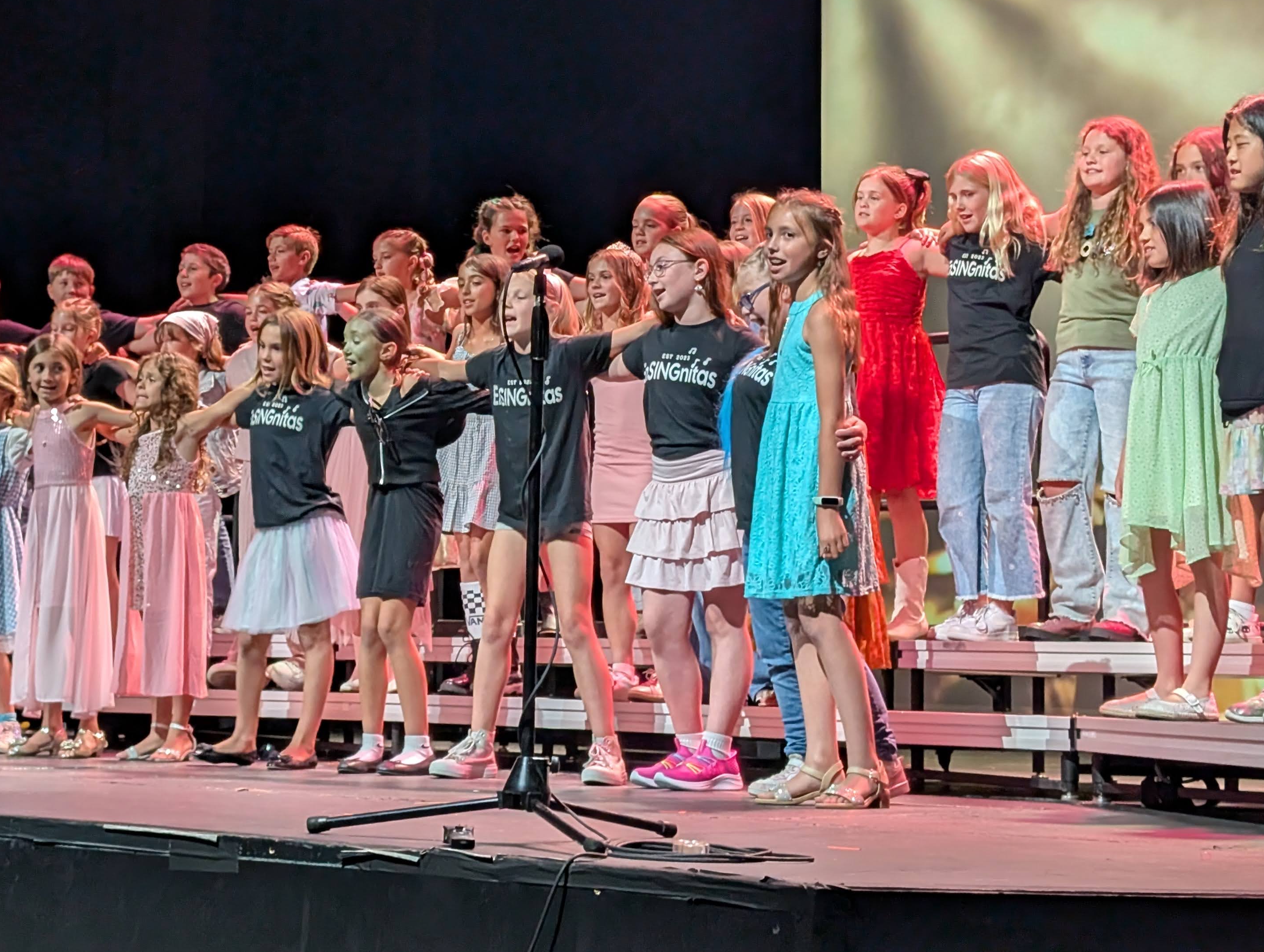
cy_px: 370
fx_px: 2559
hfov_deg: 27.5
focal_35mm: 70
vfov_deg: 21.0
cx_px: 405
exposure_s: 1/40.9
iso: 166
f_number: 1.68
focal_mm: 6.9
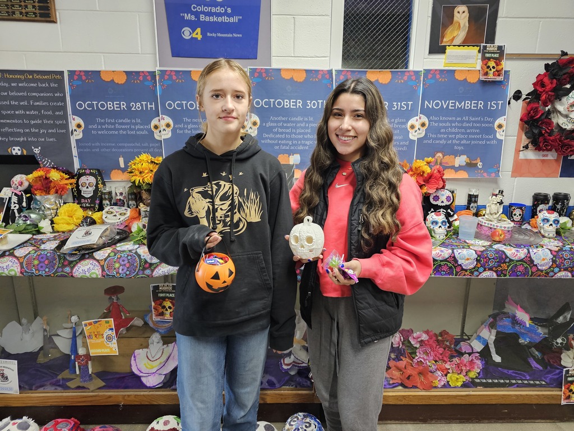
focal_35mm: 23
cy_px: 216
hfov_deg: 73.9
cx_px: 287
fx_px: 381
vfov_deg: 58.9
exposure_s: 1/120
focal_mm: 6.3
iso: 800
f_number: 1.7
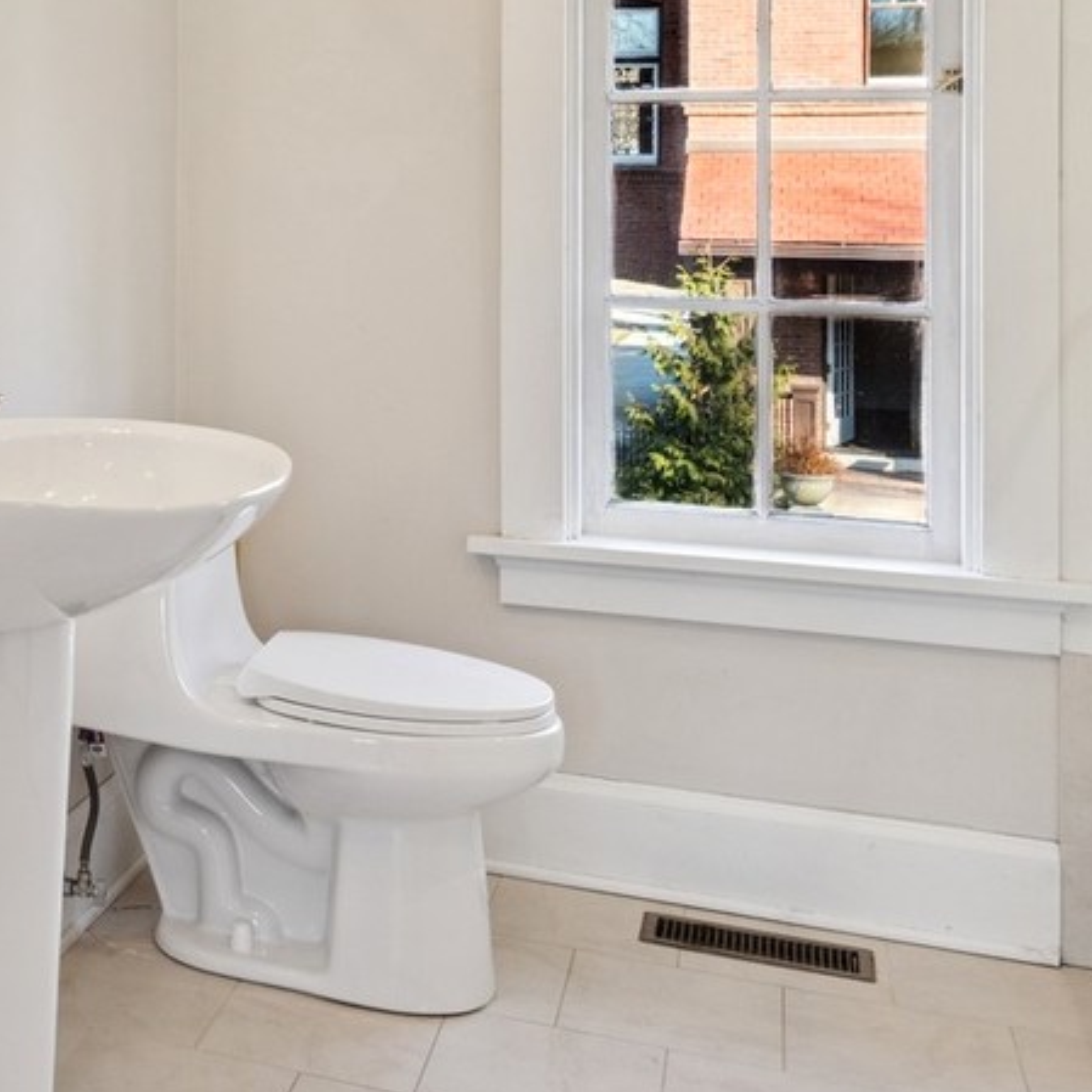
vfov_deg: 34.2
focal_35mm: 49
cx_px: -74
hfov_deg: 31.3
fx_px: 1749
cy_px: 316
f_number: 8
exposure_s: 1/60
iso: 400
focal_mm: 16
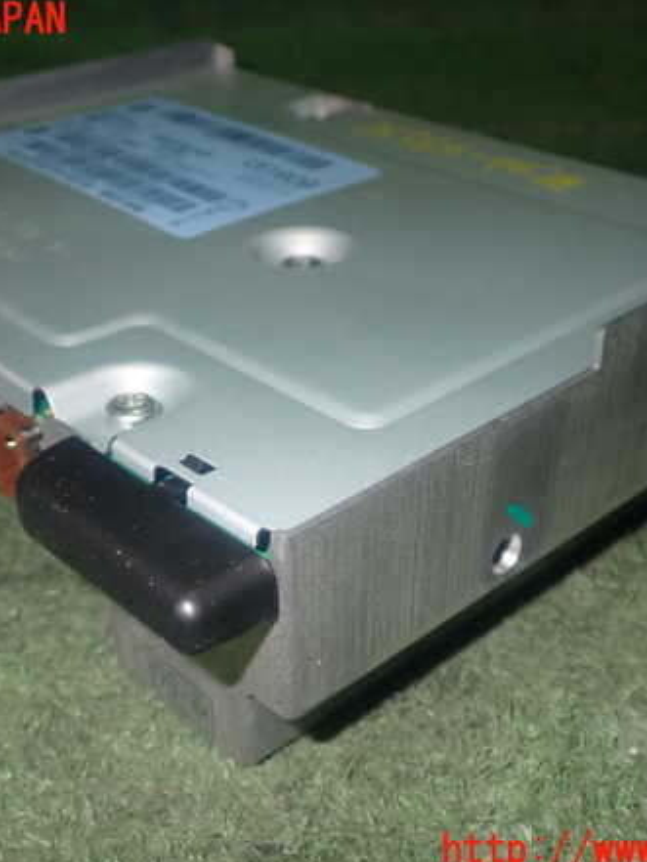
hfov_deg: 29.7
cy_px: 436
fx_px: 1221
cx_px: 297
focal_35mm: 49
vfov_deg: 38.9
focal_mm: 6.37
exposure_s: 1/40
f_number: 7.1
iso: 320
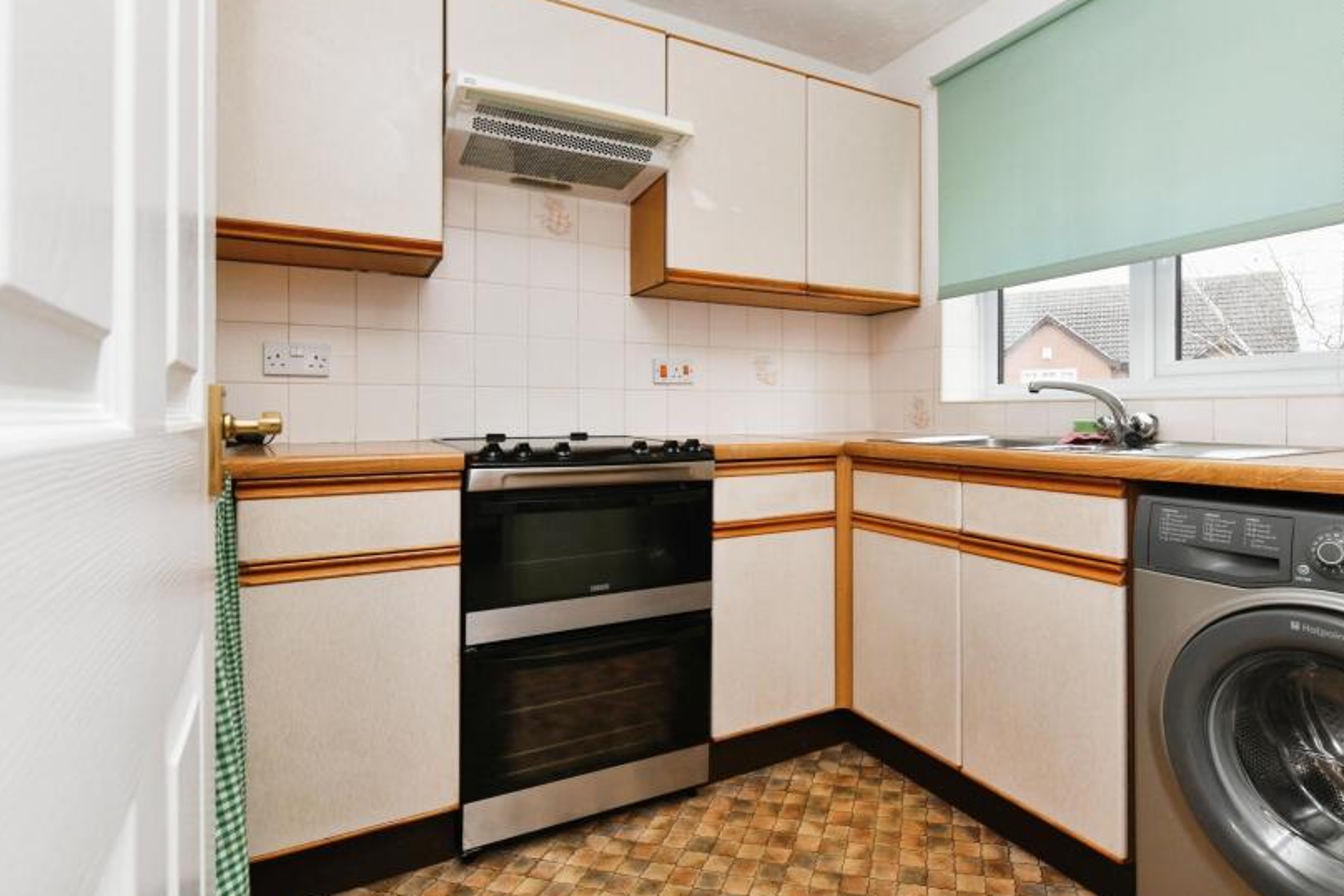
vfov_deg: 64.5
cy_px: 421
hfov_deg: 86.7
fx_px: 709
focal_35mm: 19
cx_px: 730
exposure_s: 1/60
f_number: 10
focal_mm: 15
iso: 800
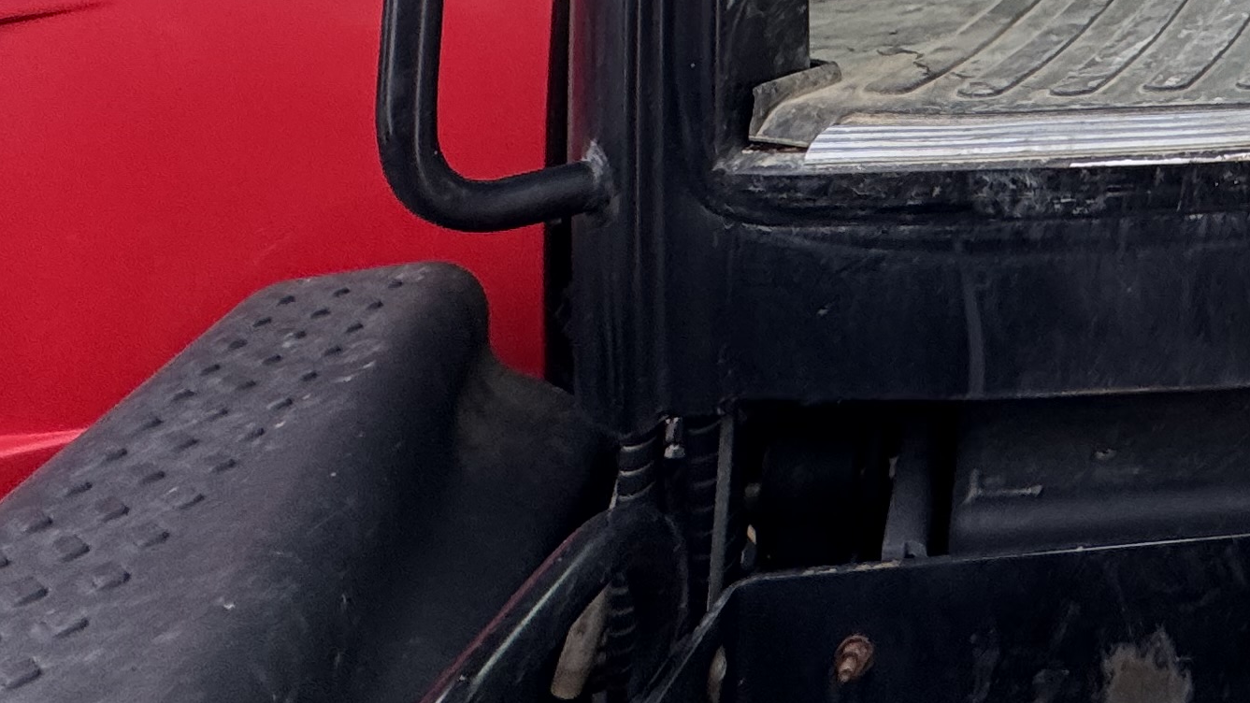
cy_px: -677
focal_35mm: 46
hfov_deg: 35.8
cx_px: 1465
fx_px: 1525
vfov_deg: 18.2
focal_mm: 2.22
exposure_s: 1/214
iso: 40
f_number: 2.2
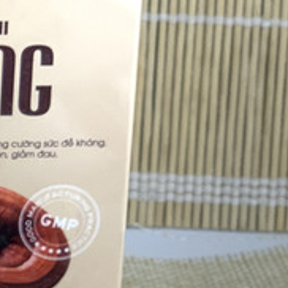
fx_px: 2381
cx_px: -263
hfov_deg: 6.7
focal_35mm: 253
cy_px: 305
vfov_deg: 6.9
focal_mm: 6
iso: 40
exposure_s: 1/122
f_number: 2.4
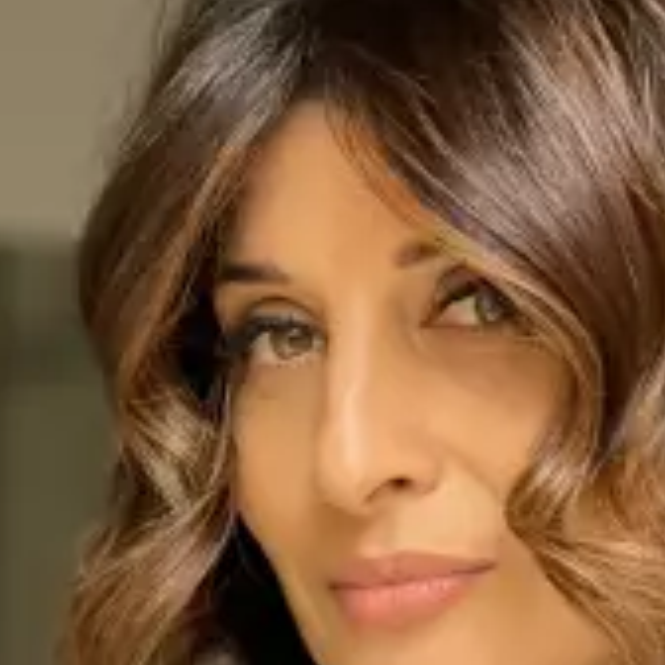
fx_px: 3912
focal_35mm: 180
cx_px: 325
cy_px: 853
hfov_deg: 9.7
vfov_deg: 9.5
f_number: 2.2
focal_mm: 7.5
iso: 100
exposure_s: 1/121
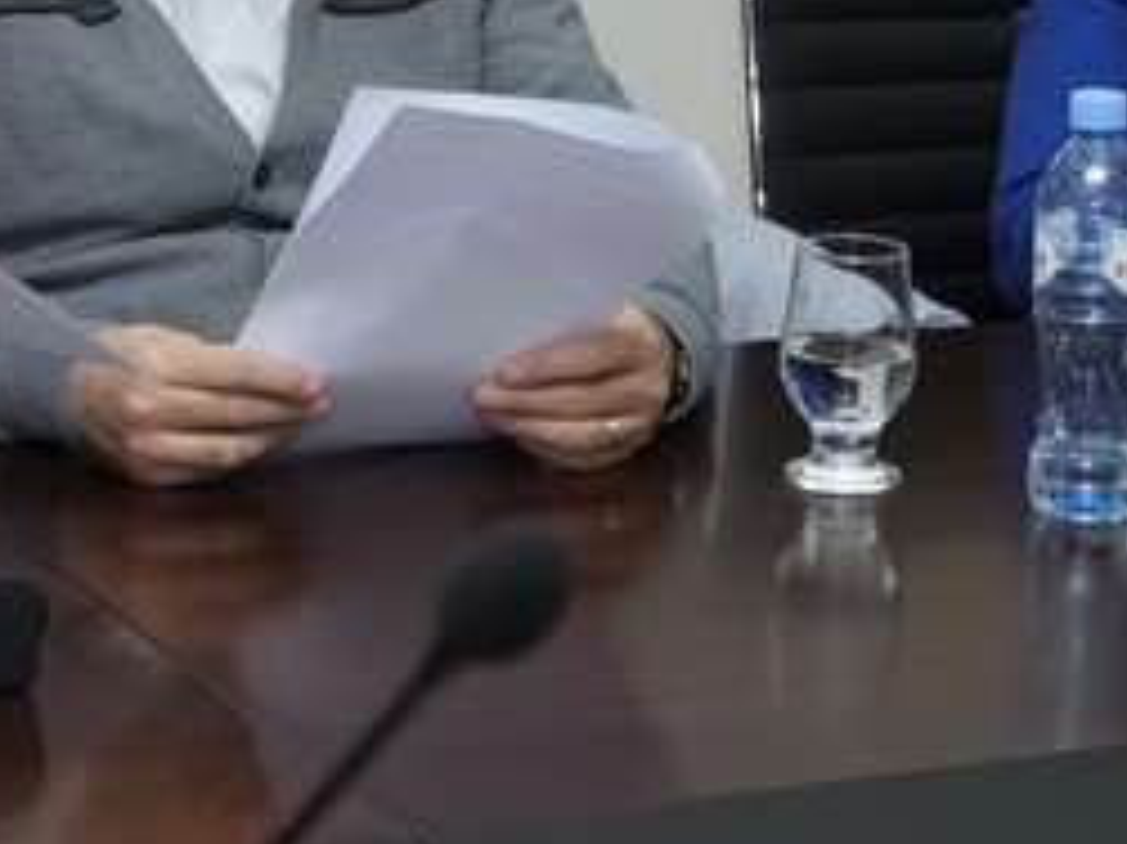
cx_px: 296
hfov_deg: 13.2
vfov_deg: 9.9
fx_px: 4849
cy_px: -11
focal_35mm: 149
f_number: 2.8
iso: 800
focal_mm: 38.8
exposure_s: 1/125
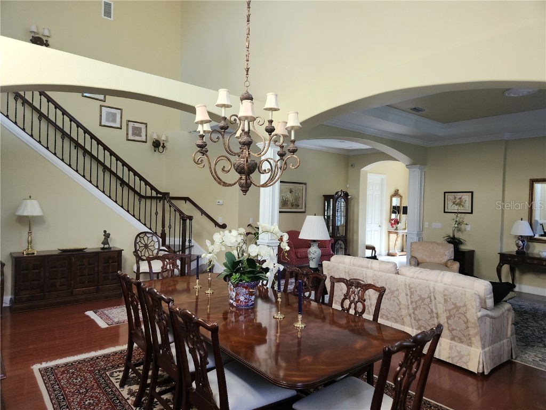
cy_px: 205
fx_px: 363
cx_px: 273
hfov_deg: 73.9
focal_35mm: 23
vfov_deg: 58.9
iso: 80
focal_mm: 5.4
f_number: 1.8
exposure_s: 1/60
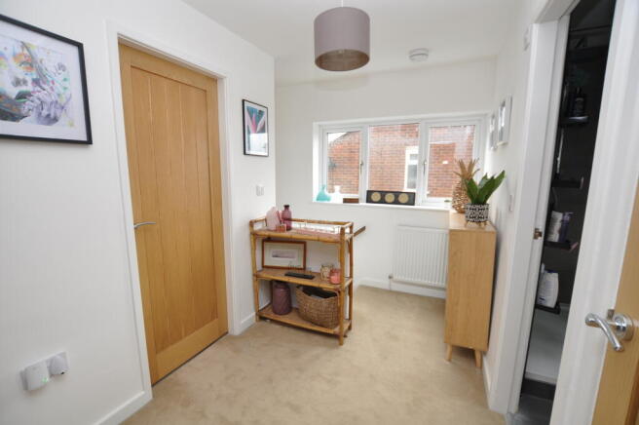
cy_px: 212
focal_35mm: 15
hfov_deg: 100.4
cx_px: 320
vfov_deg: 77.2
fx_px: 266
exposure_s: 1/60
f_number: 4
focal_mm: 10
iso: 450
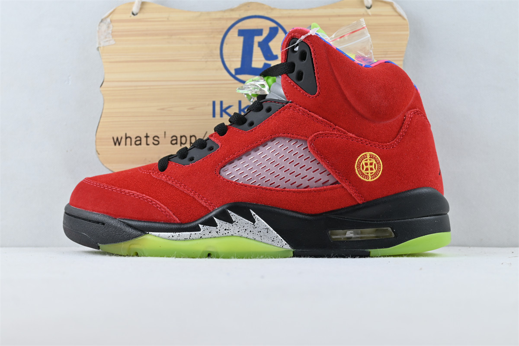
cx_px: 260
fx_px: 681
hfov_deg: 41.7
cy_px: 173
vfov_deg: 28.5
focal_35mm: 47
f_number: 5
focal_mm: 31.5
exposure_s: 1/50
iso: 100
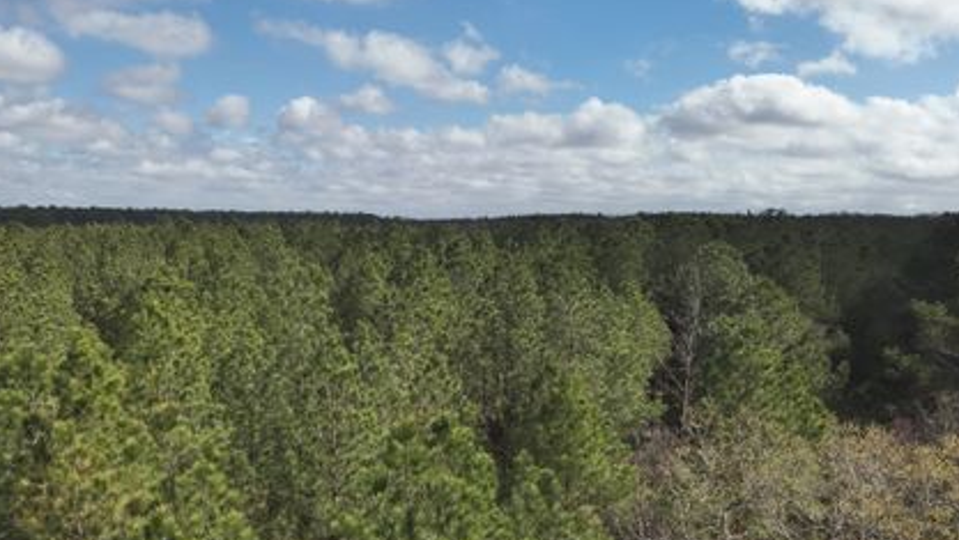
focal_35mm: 27
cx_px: 468
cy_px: 357
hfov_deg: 69.8
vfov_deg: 42.4
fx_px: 687
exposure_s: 1/1000
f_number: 2.8
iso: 100
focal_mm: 4.4
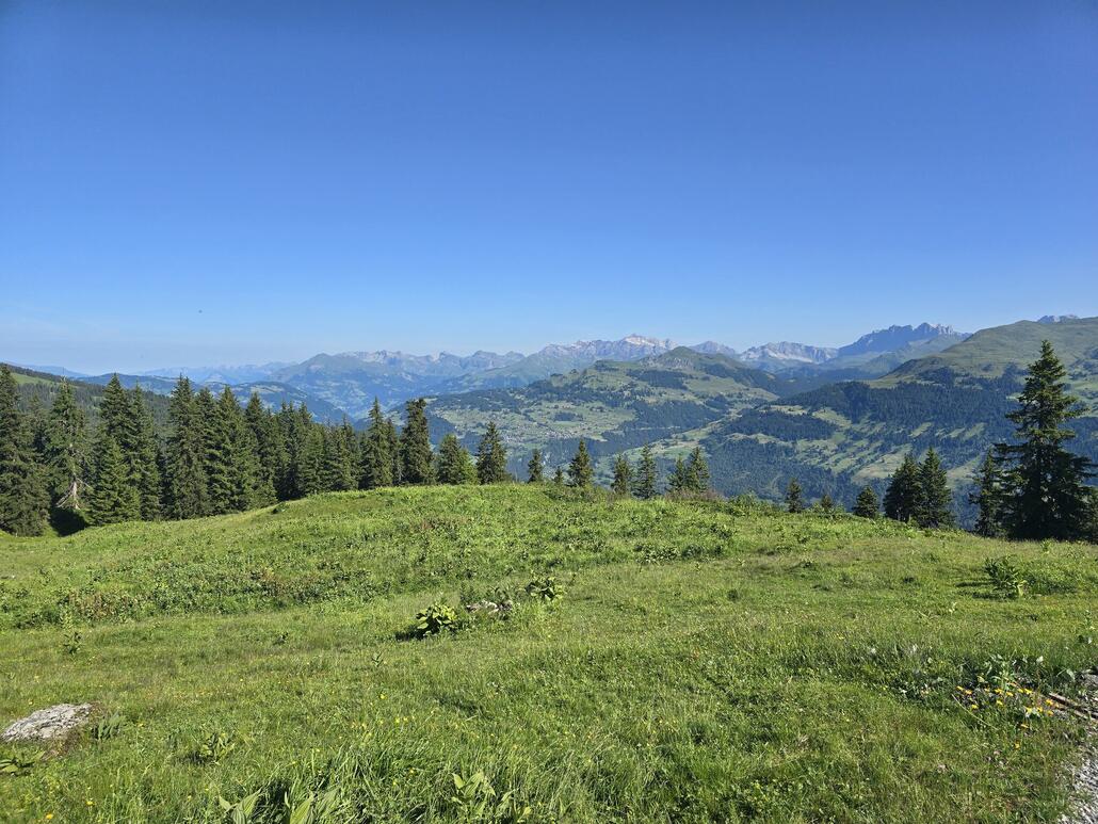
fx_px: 730
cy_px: 412
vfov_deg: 58.9
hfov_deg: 73.9
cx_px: 549
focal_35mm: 23
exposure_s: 1/919
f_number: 1.7
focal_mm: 6.3
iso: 12
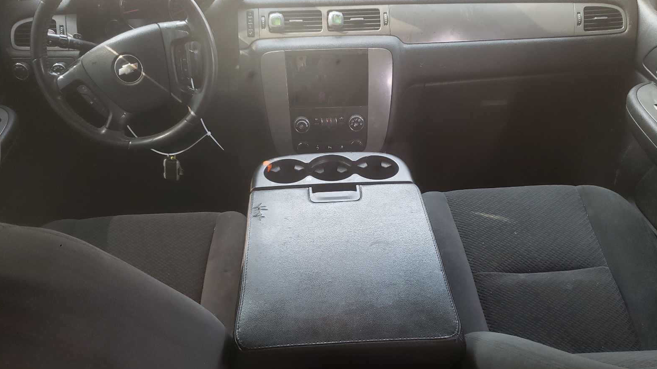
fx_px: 505
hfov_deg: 66.1
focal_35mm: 29
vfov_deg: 40.1
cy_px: 203
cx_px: 325
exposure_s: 1/120
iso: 82
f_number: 1.5
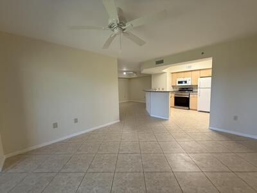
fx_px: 104
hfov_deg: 102.1
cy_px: 96
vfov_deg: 85.7
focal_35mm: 14
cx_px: 128
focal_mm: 2.22
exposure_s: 1/120
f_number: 2.2
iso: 250
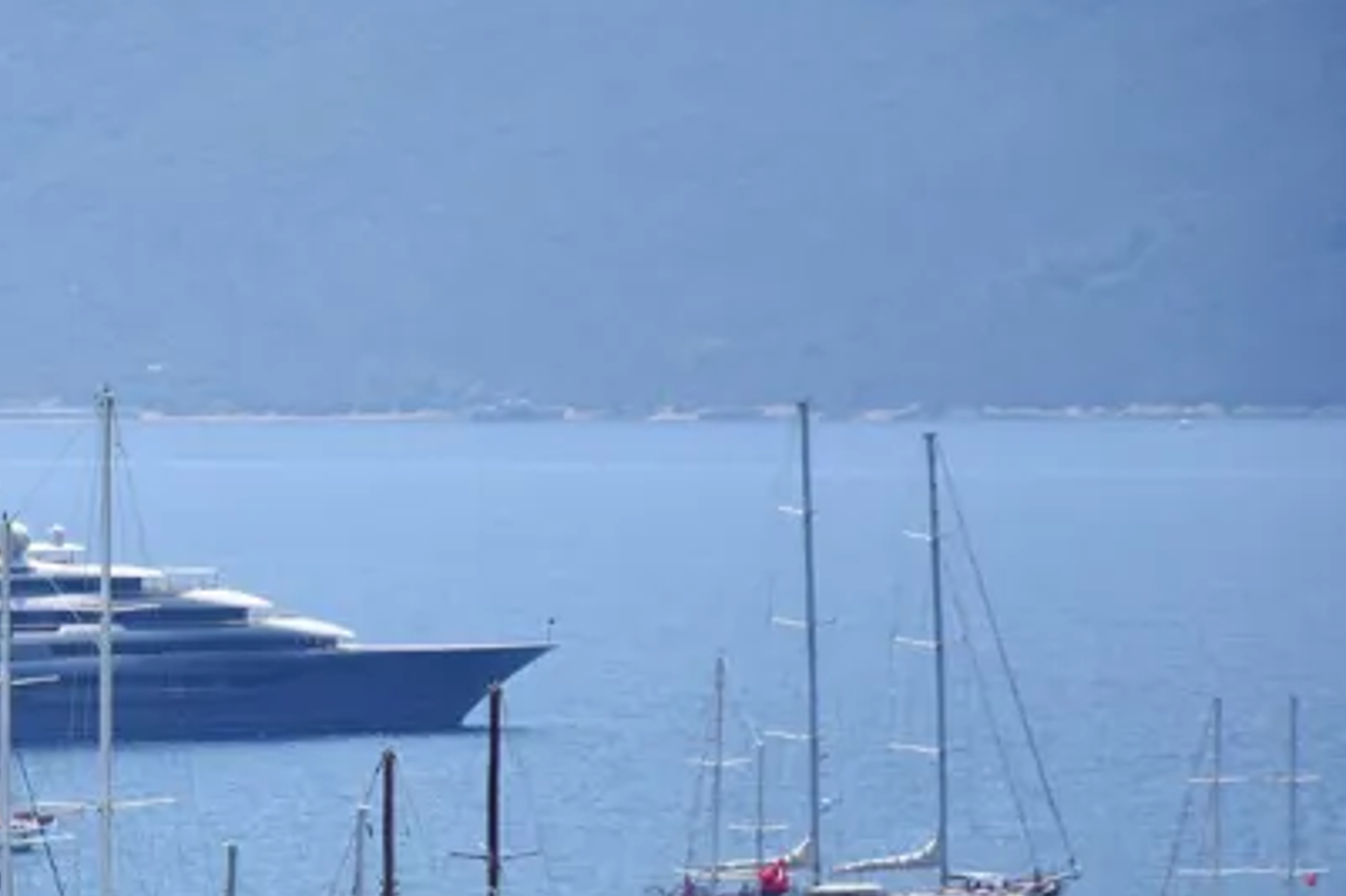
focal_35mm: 461
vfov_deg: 3.0
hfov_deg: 4.5
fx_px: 17228
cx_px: 27
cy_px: 810
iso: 500
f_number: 6.3
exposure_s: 1/2500
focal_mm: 140
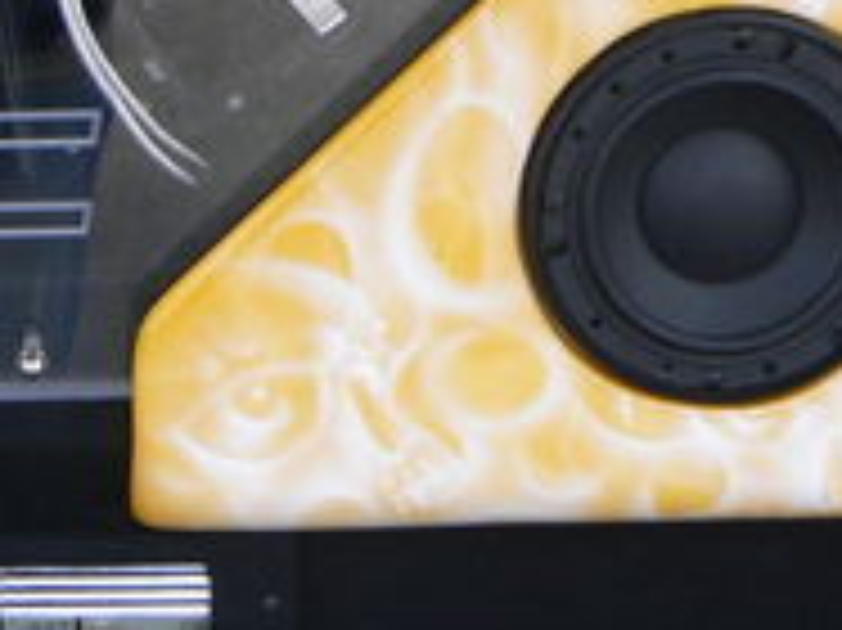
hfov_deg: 15.2
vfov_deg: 11.6
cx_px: -288
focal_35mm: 123
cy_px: -261
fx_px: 2990
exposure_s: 1/100
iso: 80
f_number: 5
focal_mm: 6
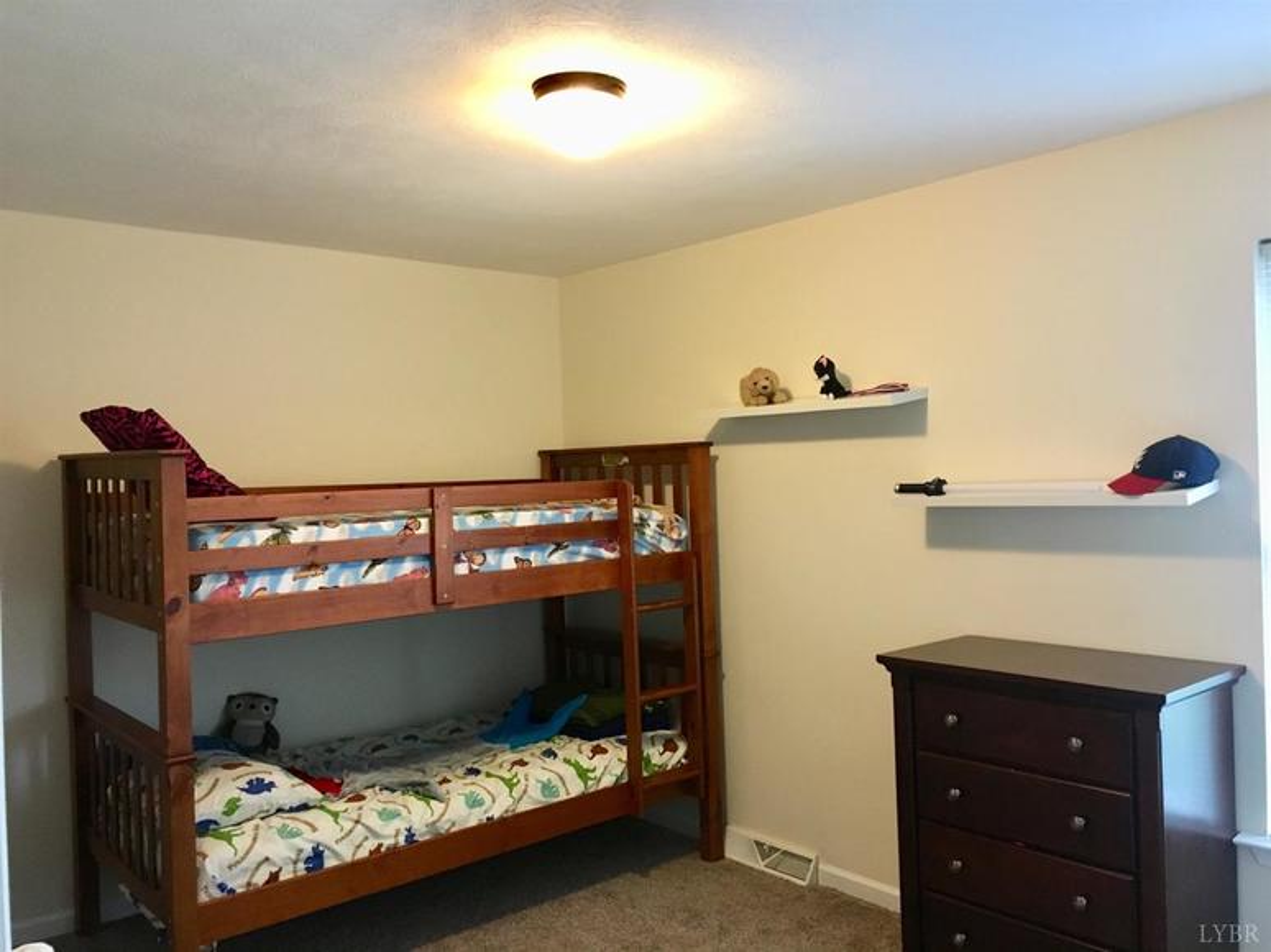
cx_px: 636
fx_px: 1064
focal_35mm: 29
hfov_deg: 61.7
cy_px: 476
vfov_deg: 48.2
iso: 200
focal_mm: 4.15
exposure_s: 1/24
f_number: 2.2
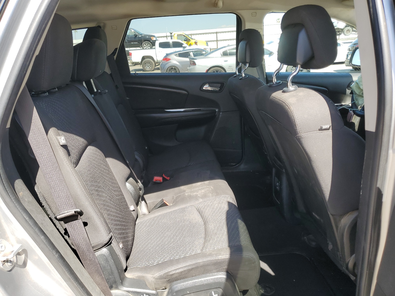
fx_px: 297
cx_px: 198
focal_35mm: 26
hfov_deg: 67.3
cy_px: 148
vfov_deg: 53.1
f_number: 1.5
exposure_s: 1/400
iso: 50
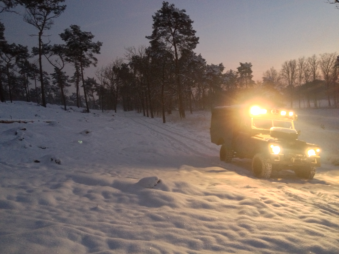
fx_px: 343
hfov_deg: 52.6
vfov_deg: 40.7
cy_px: 127
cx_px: 170
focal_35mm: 35
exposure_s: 1/15
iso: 400
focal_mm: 4.28
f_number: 2.4
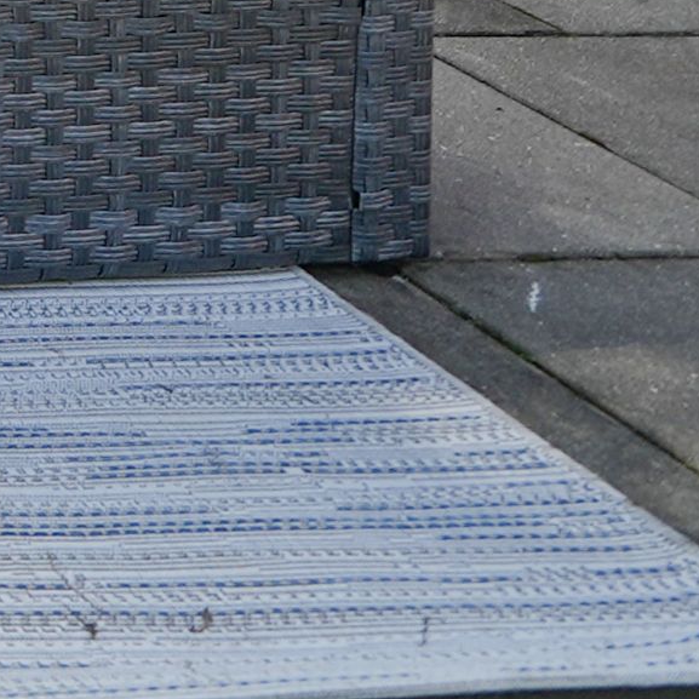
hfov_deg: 11.2
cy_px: -899
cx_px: -1455
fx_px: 1713
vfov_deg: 15.3
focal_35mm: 75
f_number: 4.5
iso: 80
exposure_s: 1/100
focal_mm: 12
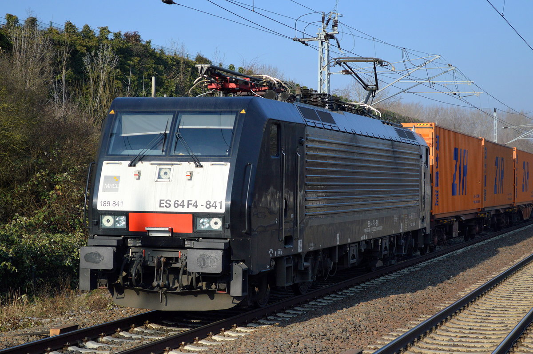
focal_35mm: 82
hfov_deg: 24.6
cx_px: 266
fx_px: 1220
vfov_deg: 16.5
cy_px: 177
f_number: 5.6
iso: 400
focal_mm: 55
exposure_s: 1/1600
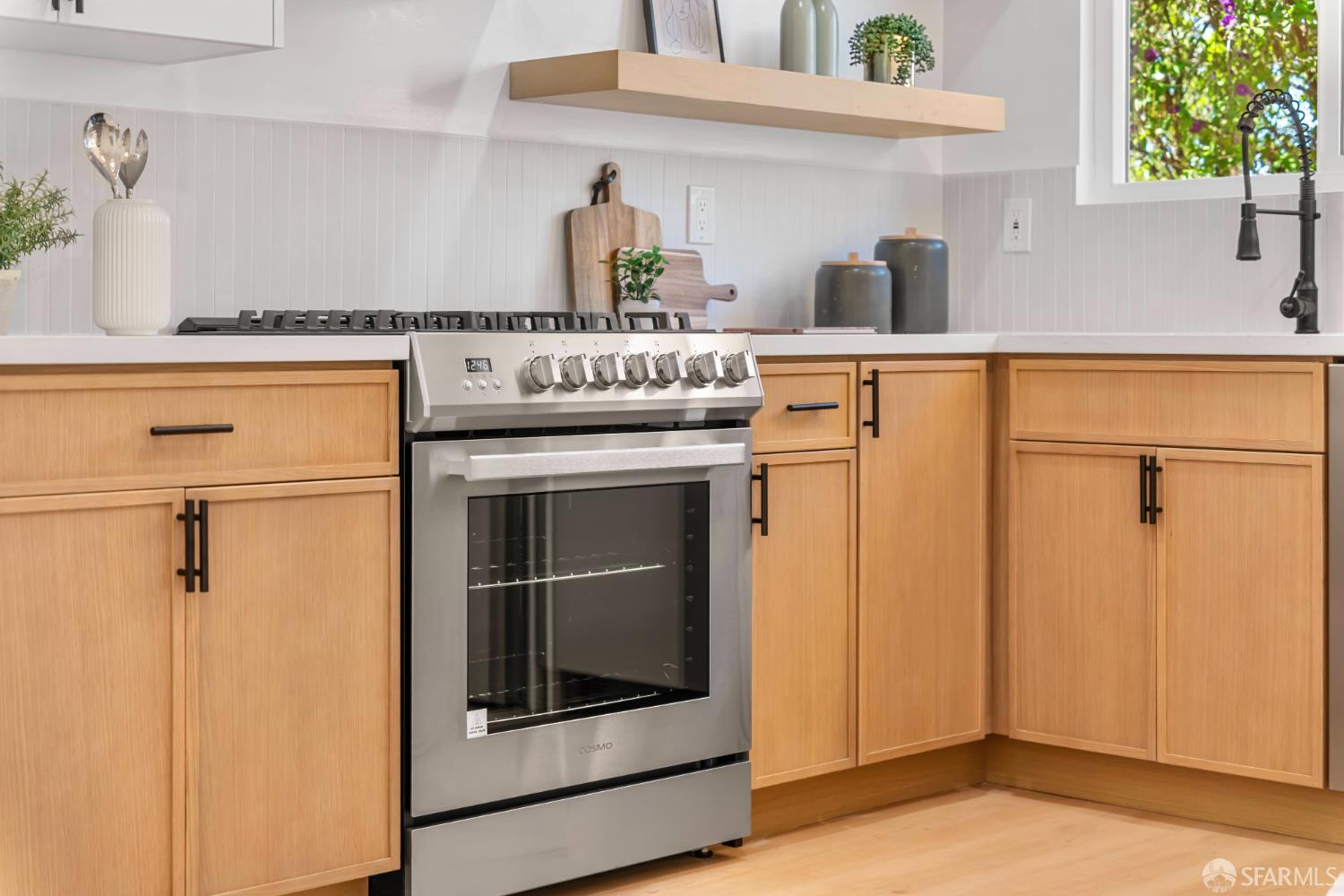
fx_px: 2053
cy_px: 448
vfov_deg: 24.6
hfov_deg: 36.2
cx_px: 672
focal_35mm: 55
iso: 320
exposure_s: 1/30
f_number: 4
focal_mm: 55
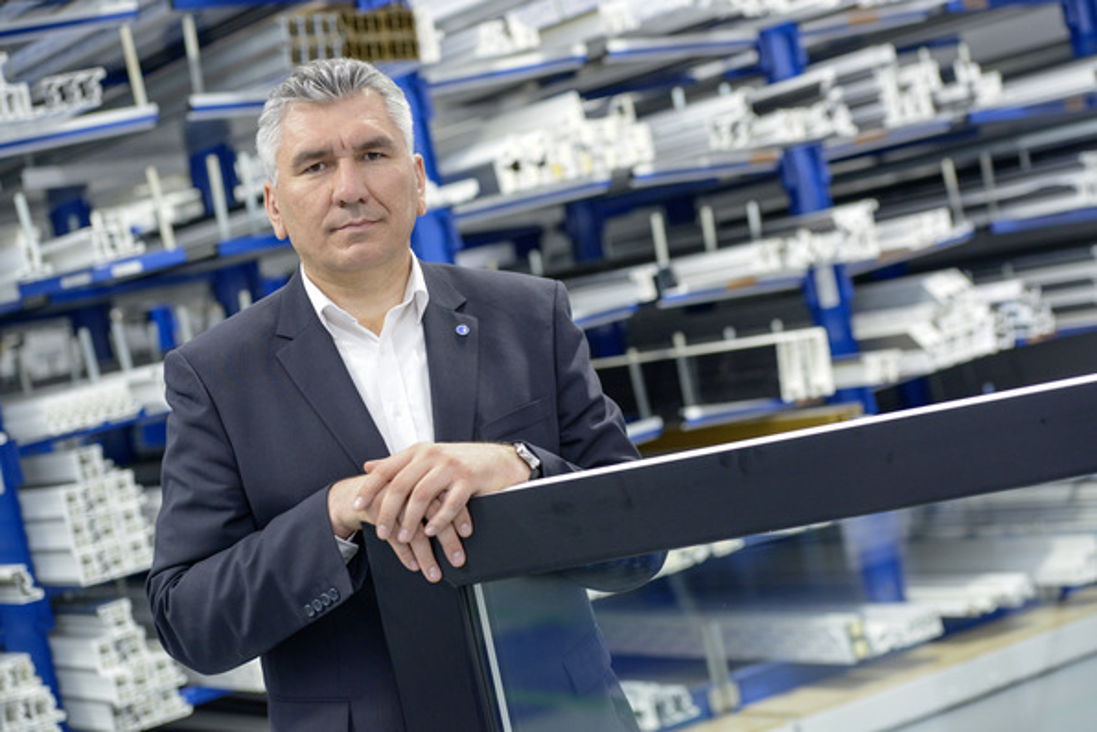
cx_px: 548
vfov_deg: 17.5
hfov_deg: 26.0
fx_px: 2378
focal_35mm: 78
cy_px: 366
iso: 1250
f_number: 3.5
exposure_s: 1/125
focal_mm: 78
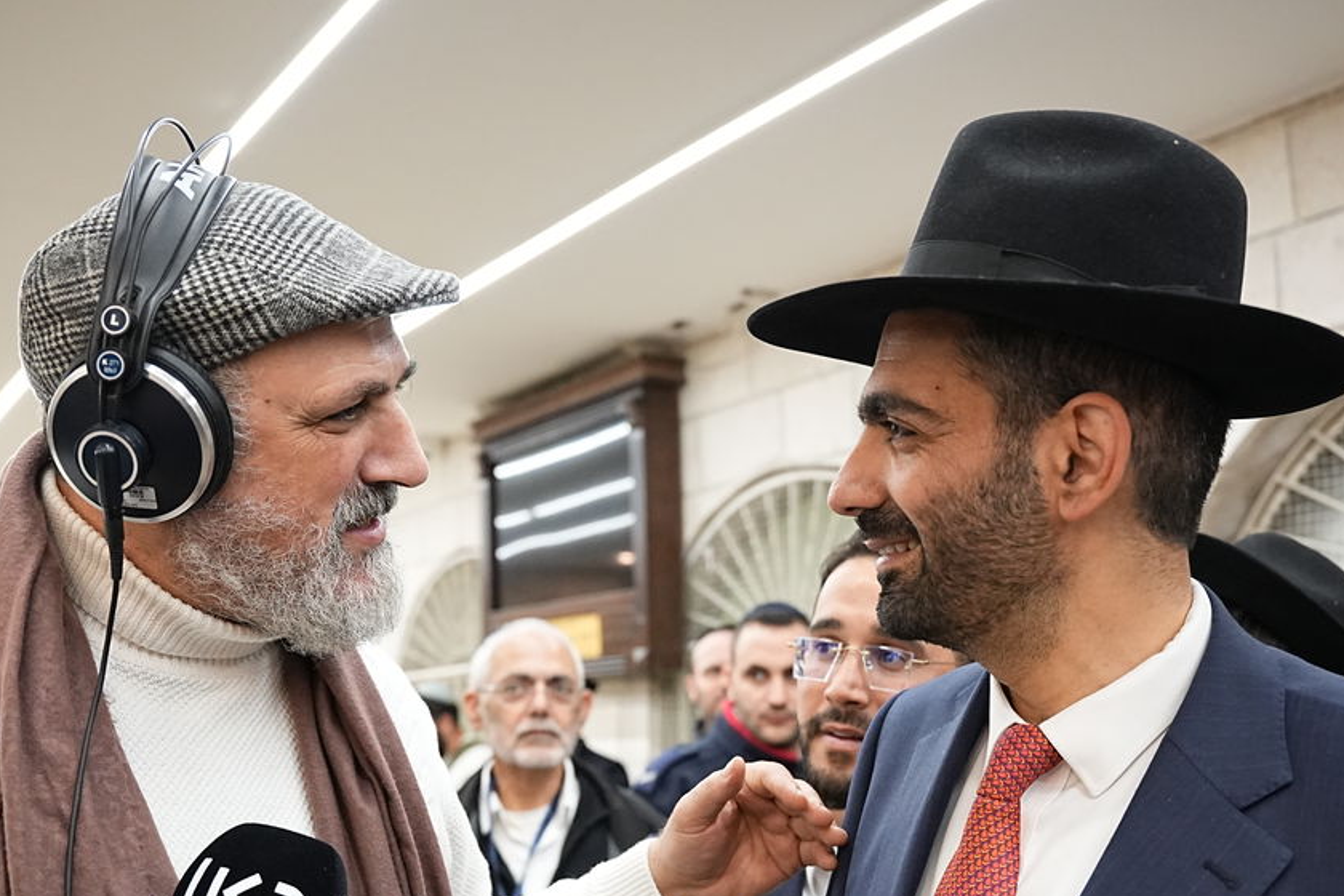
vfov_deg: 32.6
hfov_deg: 48.5
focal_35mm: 40
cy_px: 692
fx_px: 1493
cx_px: 654
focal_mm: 24
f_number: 2.8
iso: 4000
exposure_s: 1/320
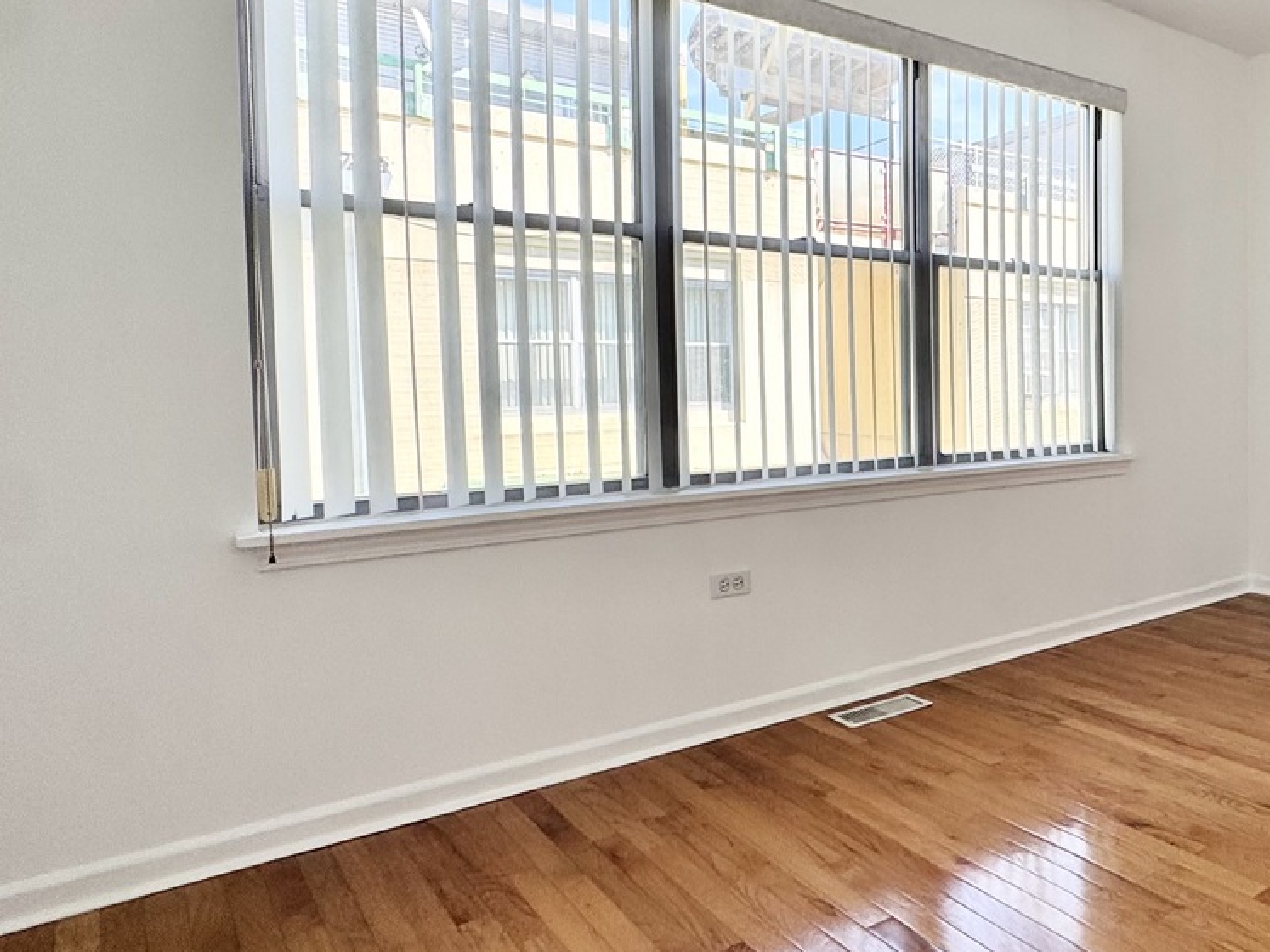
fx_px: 990
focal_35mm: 27
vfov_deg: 51.2
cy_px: 413
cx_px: 1057
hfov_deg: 59.0
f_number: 2.2
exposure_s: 1/242
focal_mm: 2.22
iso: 40
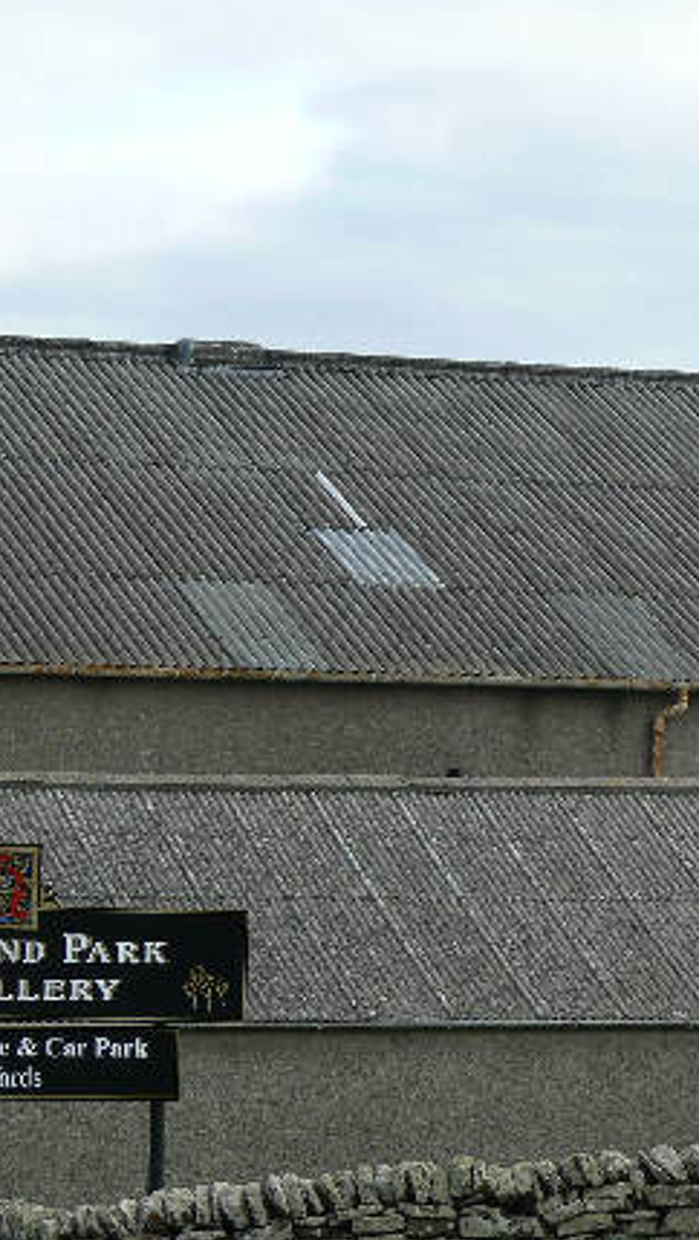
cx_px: 552
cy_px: 613
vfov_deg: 12.2
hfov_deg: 6.9
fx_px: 5820
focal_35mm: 177
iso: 80
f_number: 5.6
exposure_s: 1/250
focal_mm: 18.2
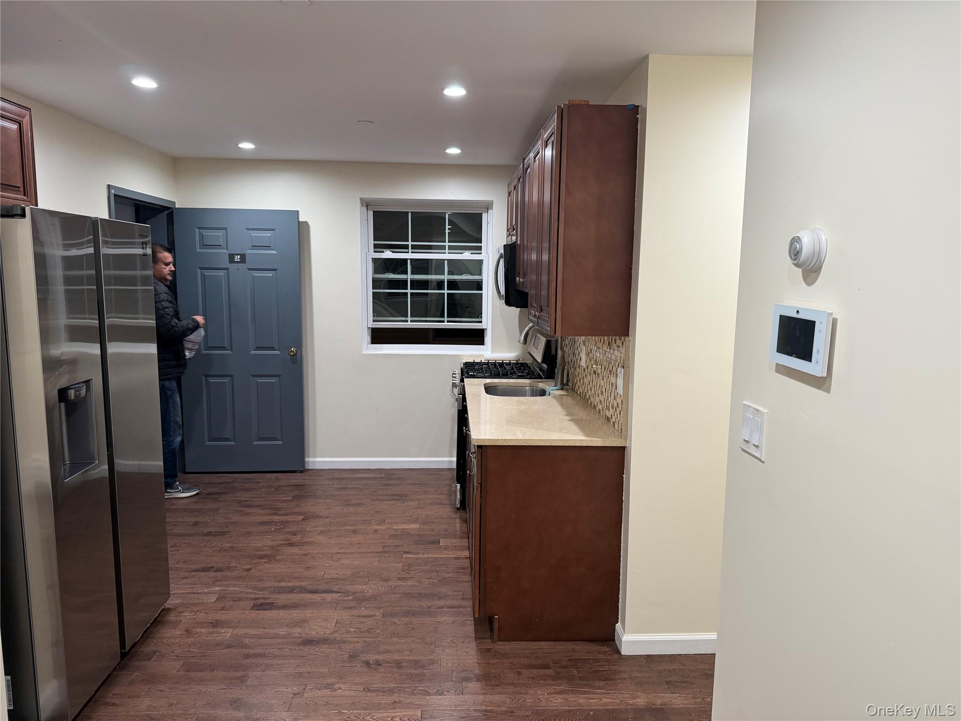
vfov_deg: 56.8
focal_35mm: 24
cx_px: 480
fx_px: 666
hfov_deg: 71.6
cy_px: 360
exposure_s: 1/60
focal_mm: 6.76
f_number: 1.78
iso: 160
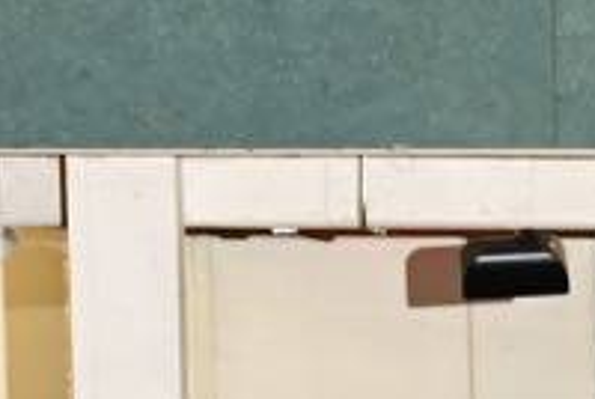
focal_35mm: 990
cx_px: 1419
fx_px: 16386
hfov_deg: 2.1
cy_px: 1210
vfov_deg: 1.4
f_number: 5
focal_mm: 155
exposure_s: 1/250
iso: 3200
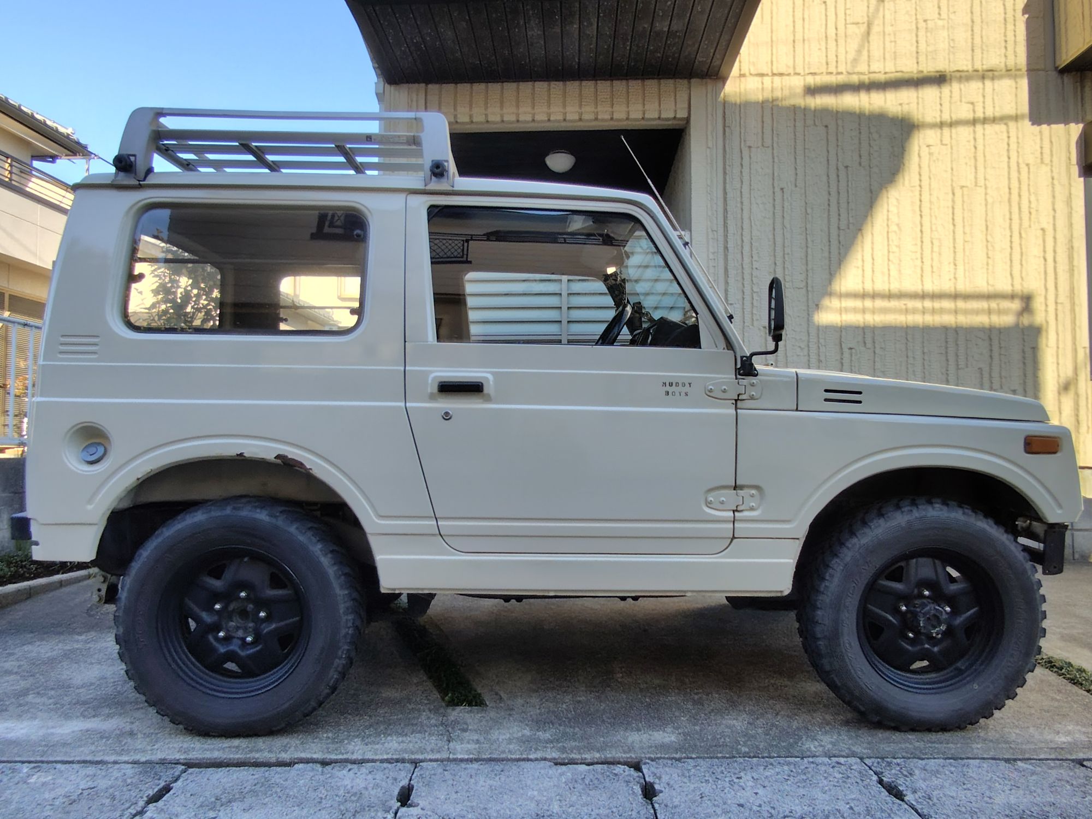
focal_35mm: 15
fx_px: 473
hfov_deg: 98.2
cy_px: 410
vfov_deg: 81.7
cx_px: 546
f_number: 2.4
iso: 50
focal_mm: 1.6
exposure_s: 1/165
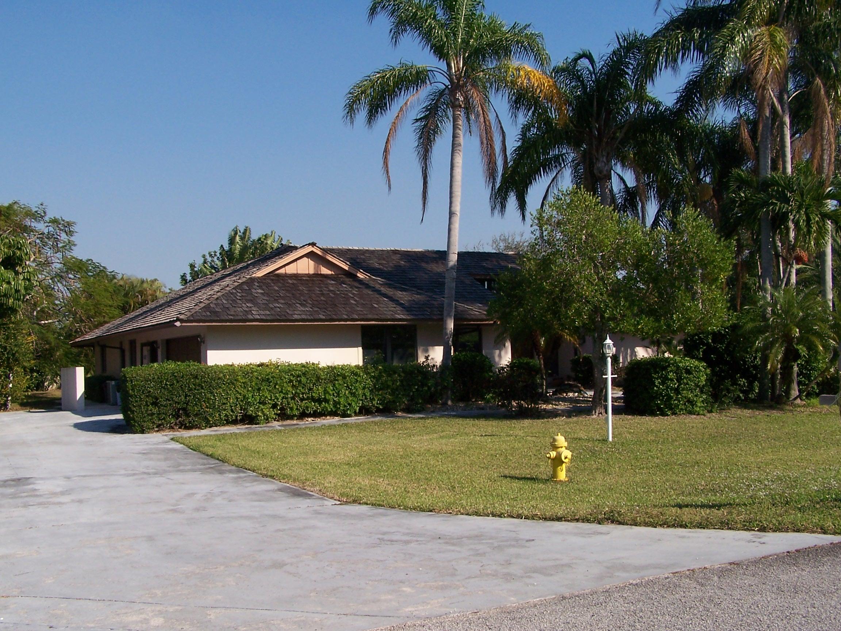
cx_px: 420
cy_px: 316
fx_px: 923
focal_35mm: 38
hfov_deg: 49.0
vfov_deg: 37.7
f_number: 5.6
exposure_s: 1/500
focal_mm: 6.3
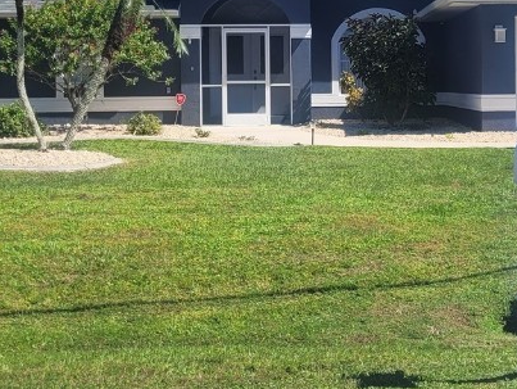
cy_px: 112
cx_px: 387
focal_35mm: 66
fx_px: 987
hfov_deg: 28.9
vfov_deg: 22.1
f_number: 1.8
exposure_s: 1/2551
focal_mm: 5.4
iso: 40
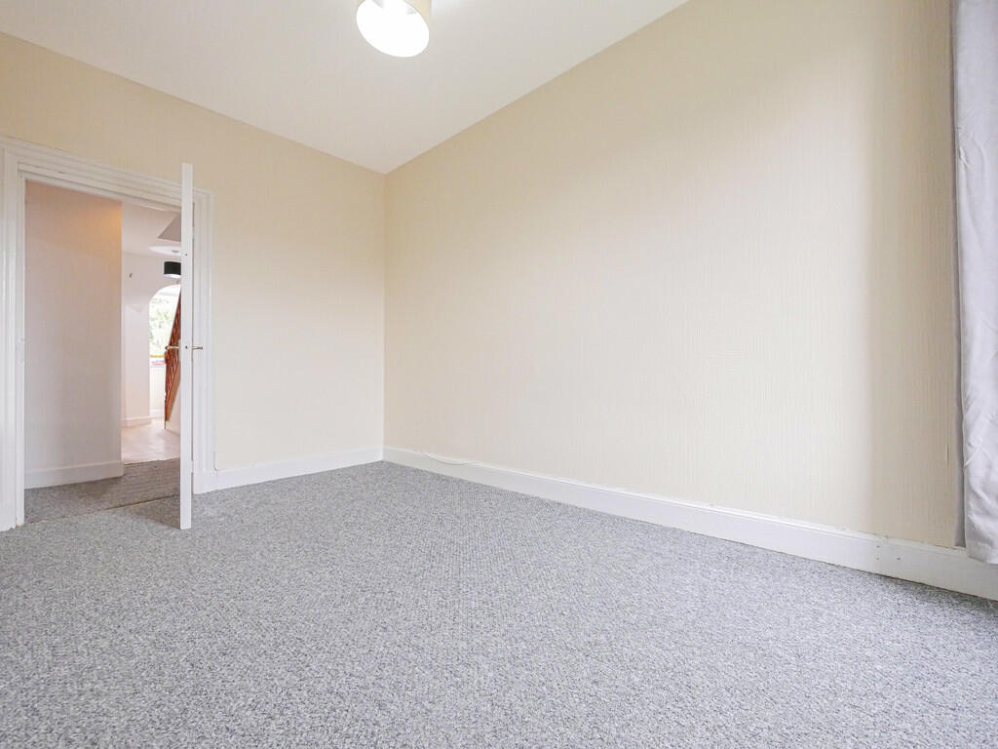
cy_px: 374
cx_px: 499
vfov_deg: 85.7
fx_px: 404
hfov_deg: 102.1
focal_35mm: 14
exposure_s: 1/125
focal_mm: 7
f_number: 4
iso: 2500
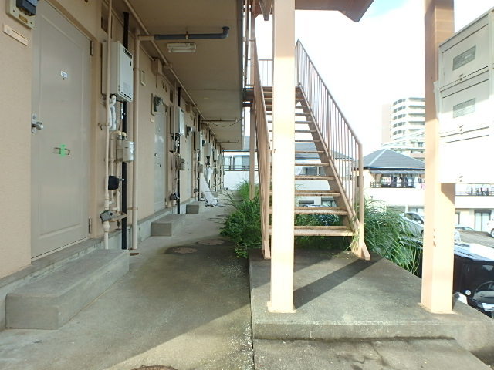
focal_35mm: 21
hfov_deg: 79.0
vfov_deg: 63.4
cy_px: 185
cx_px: 247
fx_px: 300
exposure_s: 1/320
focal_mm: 3.7
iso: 125
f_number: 3.5
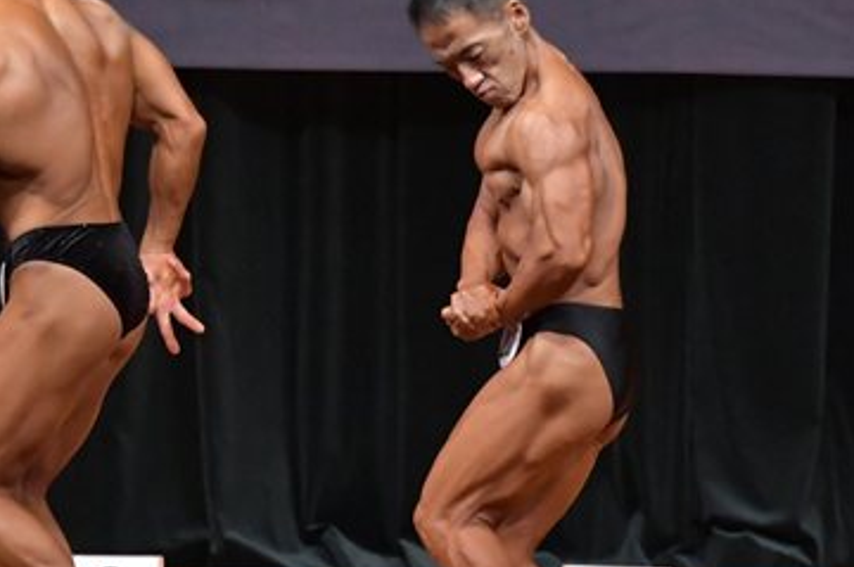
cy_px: 335
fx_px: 11490
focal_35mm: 485
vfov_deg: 2.8
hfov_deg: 4.3
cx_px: 345
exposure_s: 1/400
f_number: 5.6
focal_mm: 150
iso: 6400
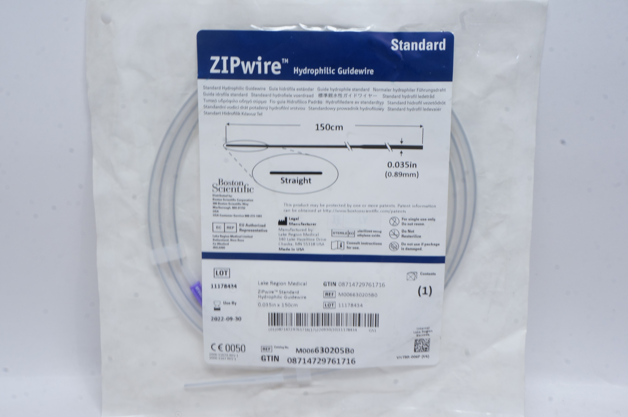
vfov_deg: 23.7
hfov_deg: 35.1
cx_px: 314
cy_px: 208
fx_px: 993
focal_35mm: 57
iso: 400
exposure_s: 1/4
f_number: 20
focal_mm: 38
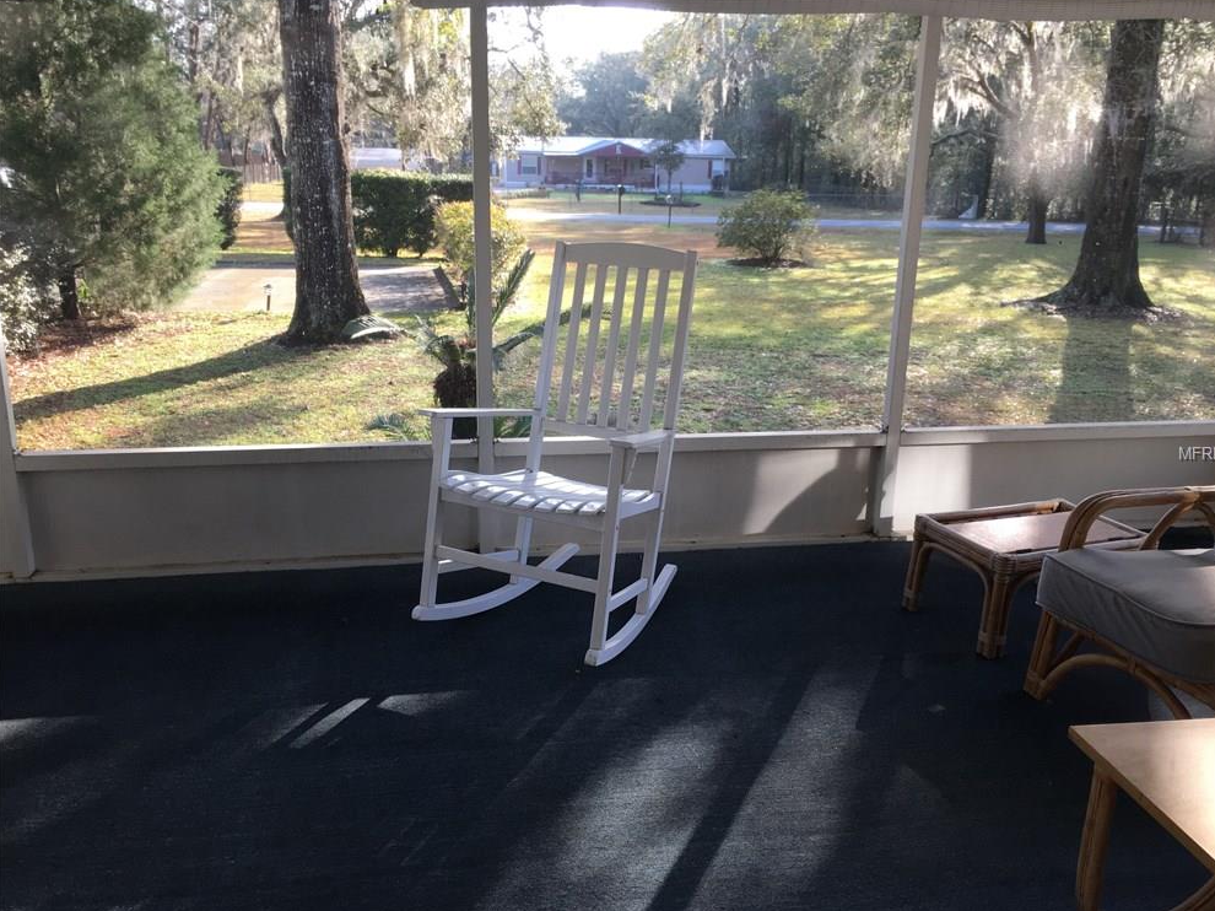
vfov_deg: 46.8
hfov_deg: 60.0
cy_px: 454
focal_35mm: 30
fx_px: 1053
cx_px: 625
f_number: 2.2
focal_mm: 4.15
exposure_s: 1/120
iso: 40
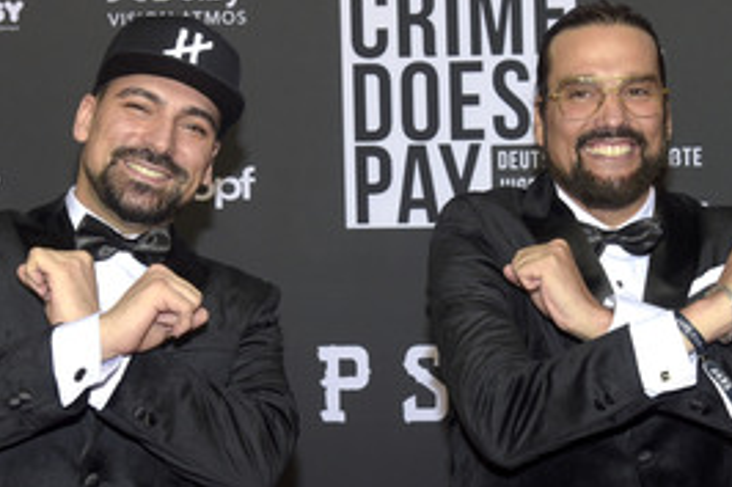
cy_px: 338
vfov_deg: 17.4
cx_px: 376
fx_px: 1585
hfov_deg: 26.0
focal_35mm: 78
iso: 500
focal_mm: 46
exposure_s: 1/200
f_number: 5.6
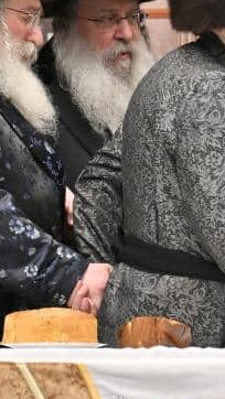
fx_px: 7531
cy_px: 65
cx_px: 300
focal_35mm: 711
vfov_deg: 3.0
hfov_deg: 1.7
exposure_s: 1/320
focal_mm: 160
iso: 250
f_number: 2.8
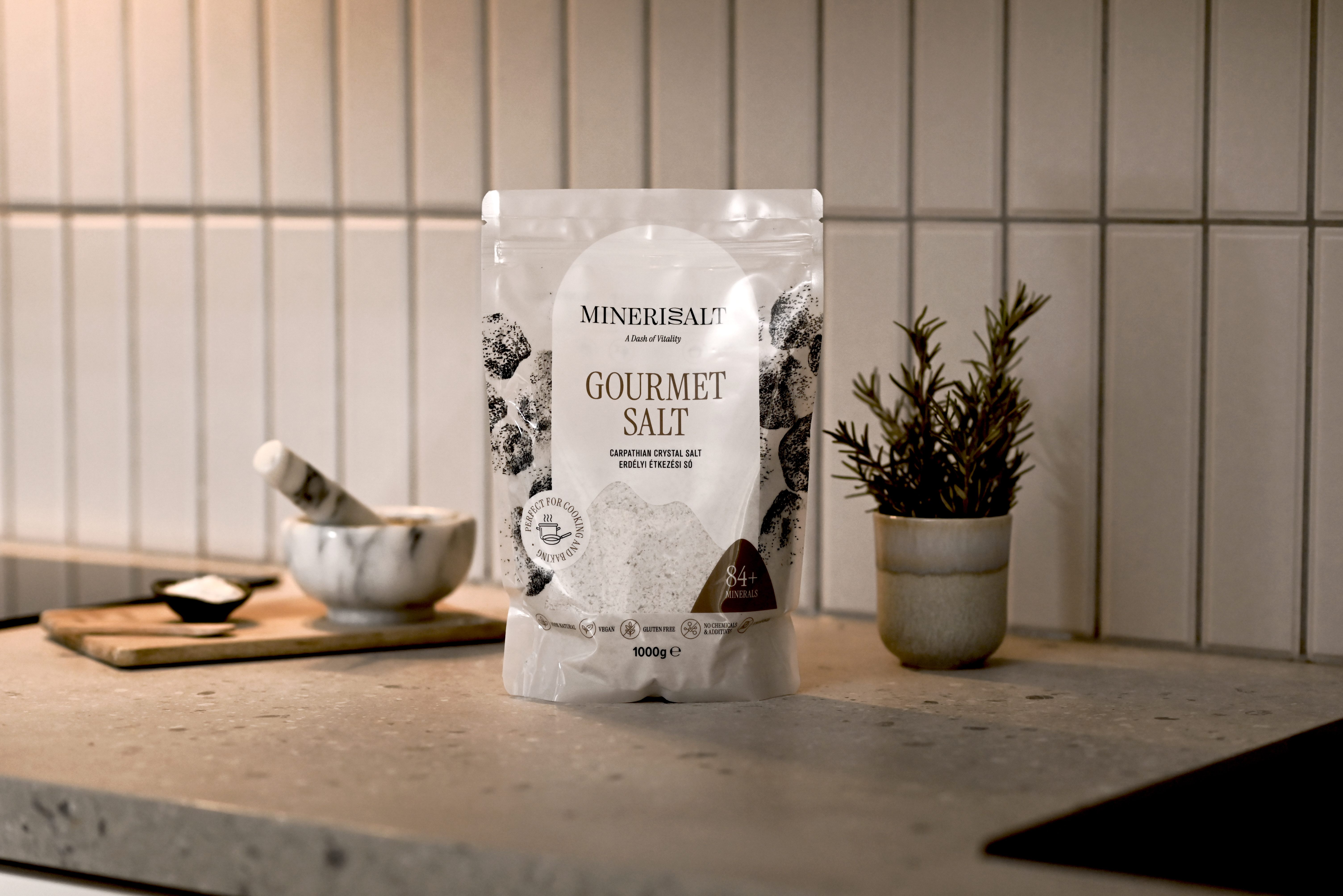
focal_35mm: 85
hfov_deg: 23.9
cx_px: 672
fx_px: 3172
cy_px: 448
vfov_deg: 16.1
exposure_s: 1/160
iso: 1250
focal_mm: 85
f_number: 2.5
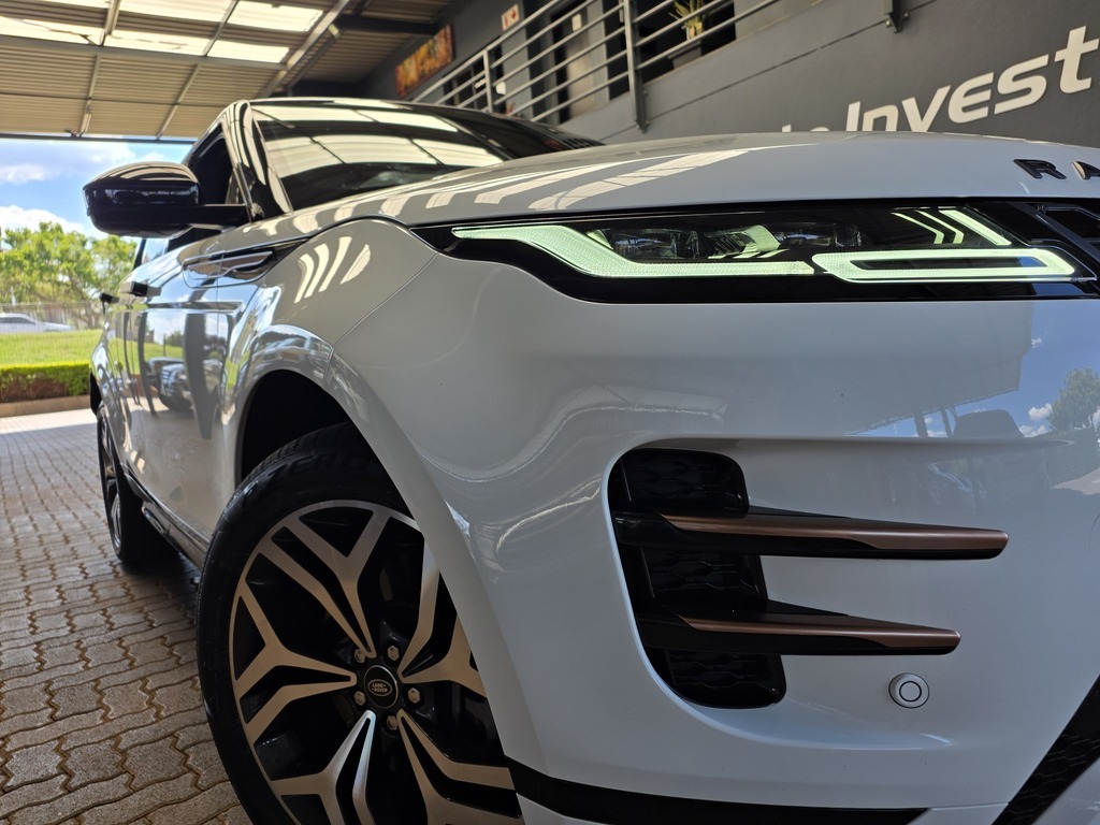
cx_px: 550
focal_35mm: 23
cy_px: 412
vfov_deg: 58.9
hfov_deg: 73.9
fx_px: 731
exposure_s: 1/1225
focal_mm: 6.25
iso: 80
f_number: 1.7
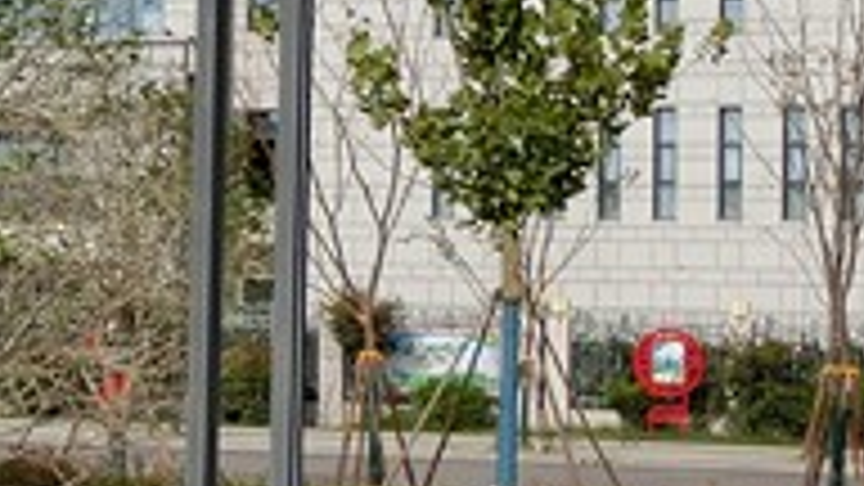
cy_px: 171
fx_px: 3528
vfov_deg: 7.9
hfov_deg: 13.2
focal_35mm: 154
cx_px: -436
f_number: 7.8
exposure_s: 1/320
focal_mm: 6
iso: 80
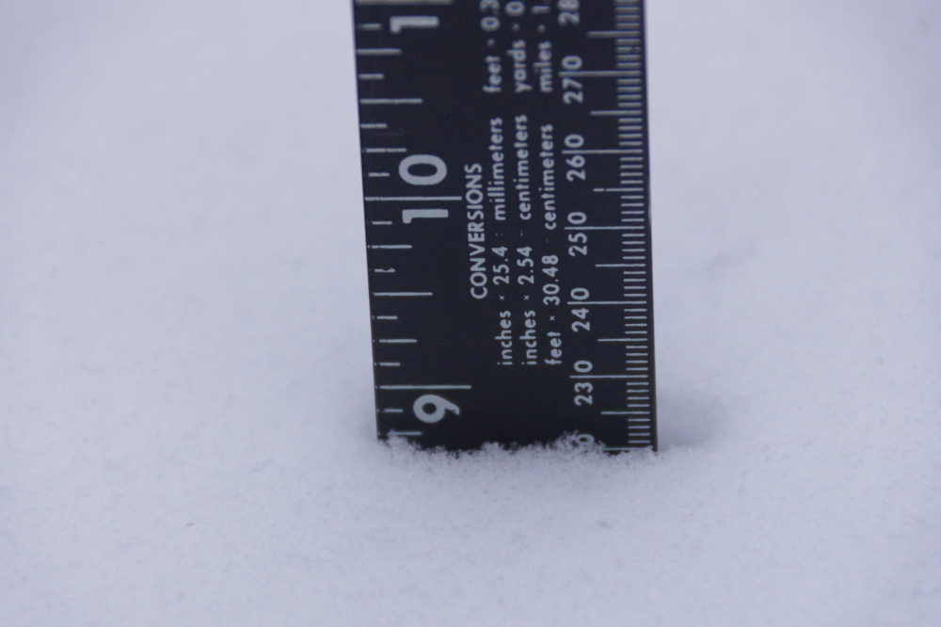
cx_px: 470
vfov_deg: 3.7
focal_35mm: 375
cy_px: 314
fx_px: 9798
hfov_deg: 5.5
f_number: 6.3
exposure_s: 1/320
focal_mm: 250
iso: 1600
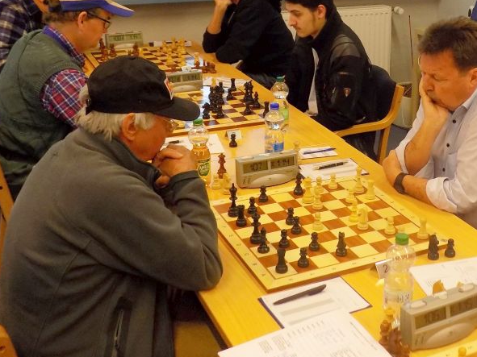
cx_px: 388
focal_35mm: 52
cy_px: 111
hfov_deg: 35.5
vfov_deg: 27.8
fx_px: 716
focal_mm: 5.3
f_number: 3.3
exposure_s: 1/30
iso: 200
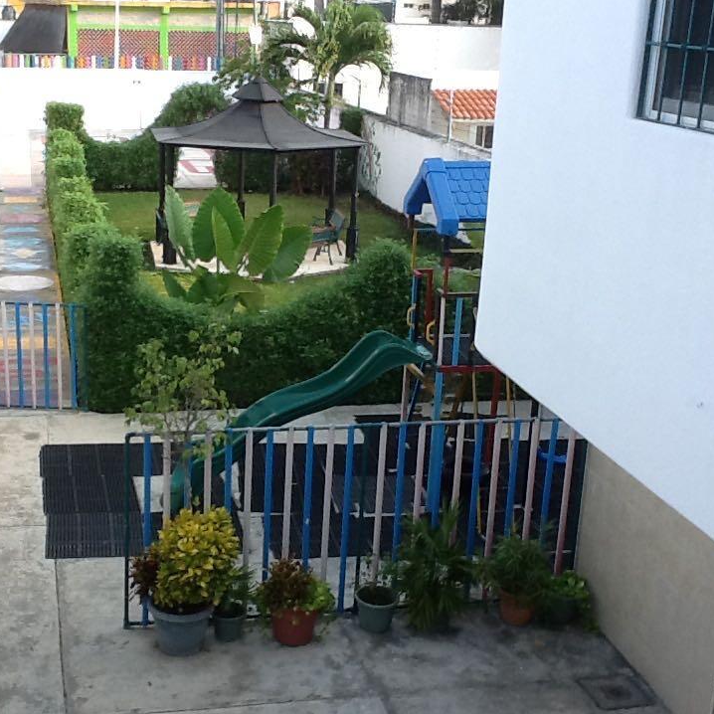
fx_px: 1213
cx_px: 249
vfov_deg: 32.8
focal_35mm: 52
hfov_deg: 32.6
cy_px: 357
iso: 40
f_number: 2.4
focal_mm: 2.03
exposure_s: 1/281
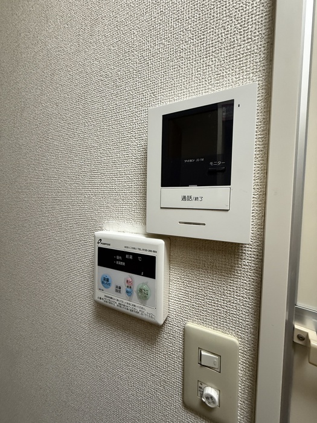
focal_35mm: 14
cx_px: 158
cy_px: 212
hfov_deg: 85.7
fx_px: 171
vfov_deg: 102.1
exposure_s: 1/50
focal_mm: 2.22
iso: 500
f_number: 2.2
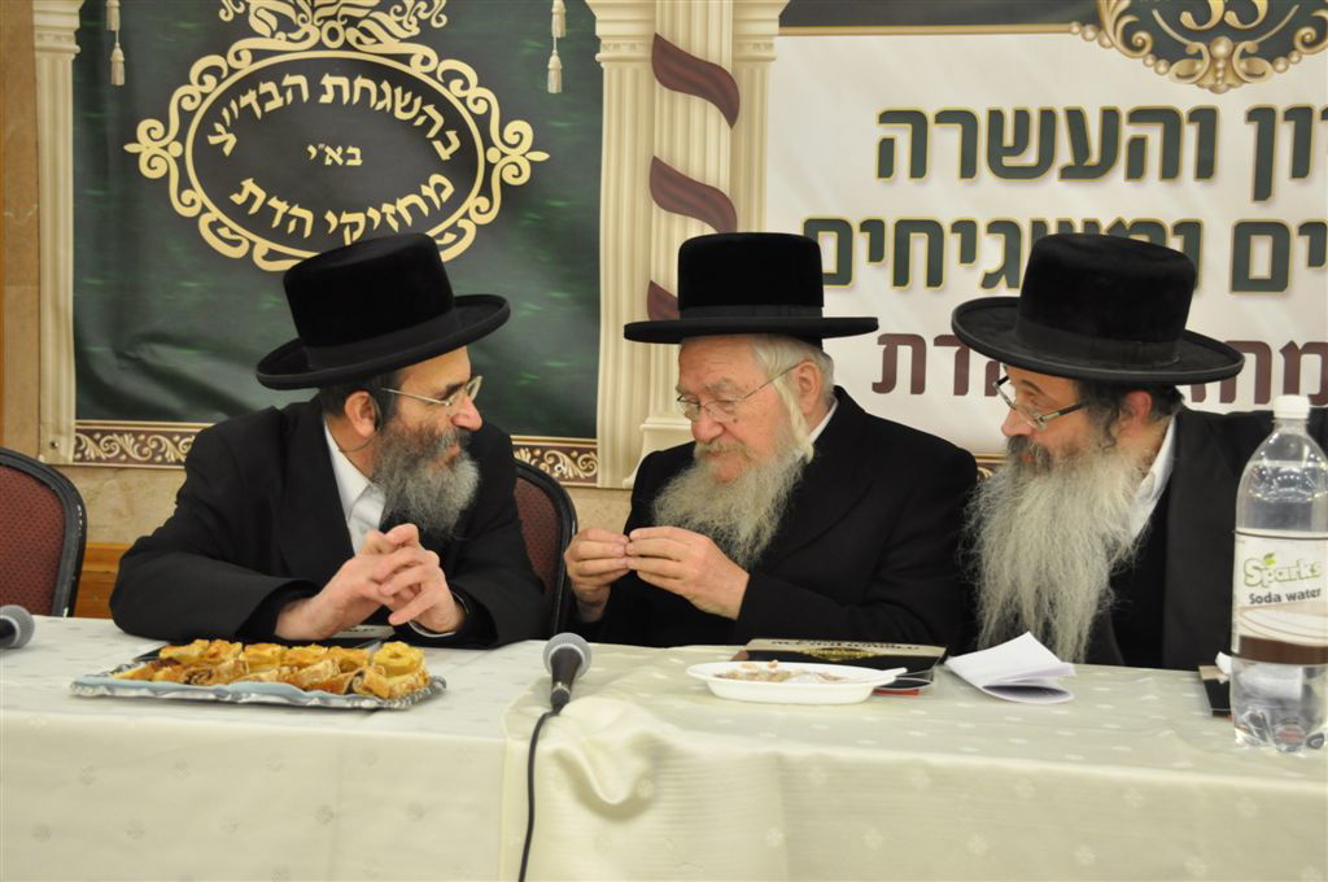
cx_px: 664
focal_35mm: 60
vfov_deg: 22.6
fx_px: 2211
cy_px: 441
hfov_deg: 33.4
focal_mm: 40
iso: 1250
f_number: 5
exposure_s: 1/40
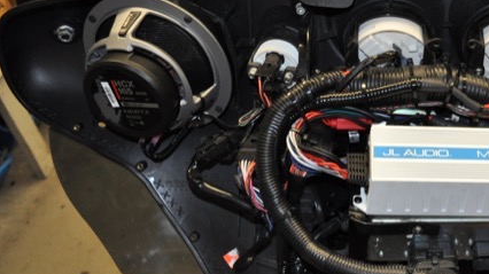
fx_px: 765
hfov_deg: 33.2
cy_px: 192
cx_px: 458
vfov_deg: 20.2
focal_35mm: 59
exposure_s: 1/60
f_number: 3.8
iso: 800
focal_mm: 20
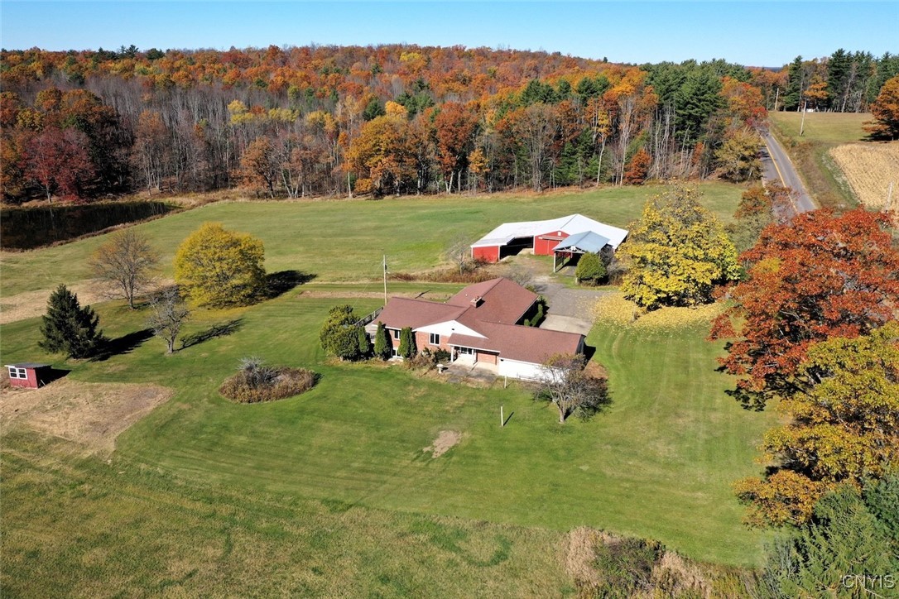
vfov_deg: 46.4
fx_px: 699
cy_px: 300
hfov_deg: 65.5
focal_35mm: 28
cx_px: 450
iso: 100
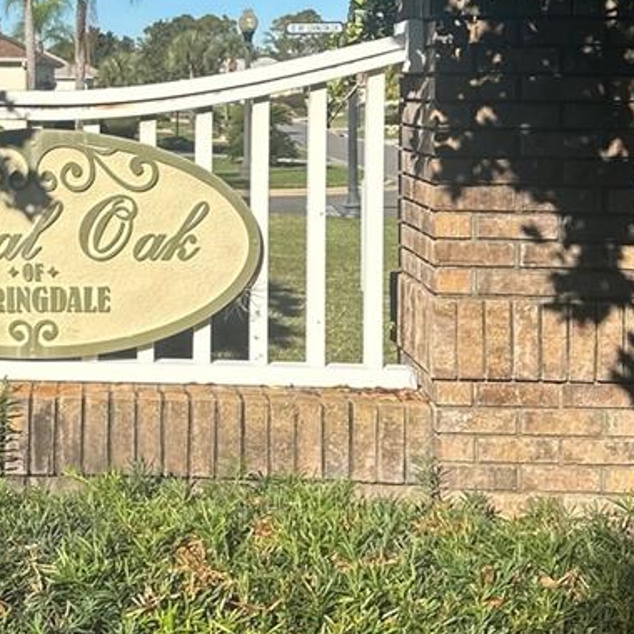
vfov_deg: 25.0
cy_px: 70
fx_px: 1388
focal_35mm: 67
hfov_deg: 24.8
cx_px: 33
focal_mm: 6.86
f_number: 1.78
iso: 80
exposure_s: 1/4762
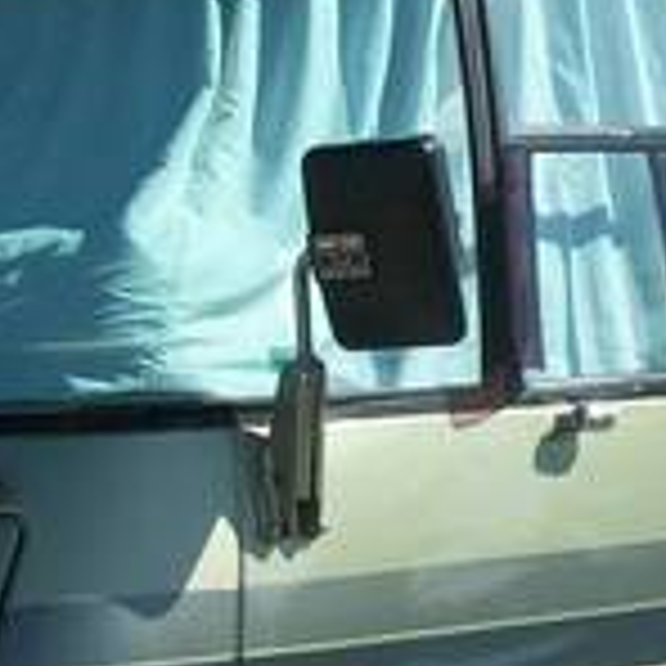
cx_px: 513
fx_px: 3374
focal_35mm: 155
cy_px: 297
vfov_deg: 11.3
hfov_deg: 11.2
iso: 80
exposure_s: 1/250
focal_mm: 5.7
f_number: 8.8
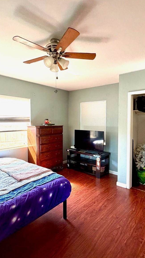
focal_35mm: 21
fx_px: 143
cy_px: 127
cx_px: 75
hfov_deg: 53.6
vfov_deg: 83.8
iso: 320
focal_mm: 2.22
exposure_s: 1/113
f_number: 2.2
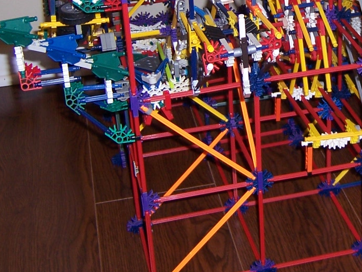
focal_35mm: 75
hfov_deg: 25.6
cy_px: 13
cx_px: 283
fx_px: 784
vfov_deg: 19.2
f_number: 2.8
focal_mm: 5.5
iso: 80
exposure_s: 1/60
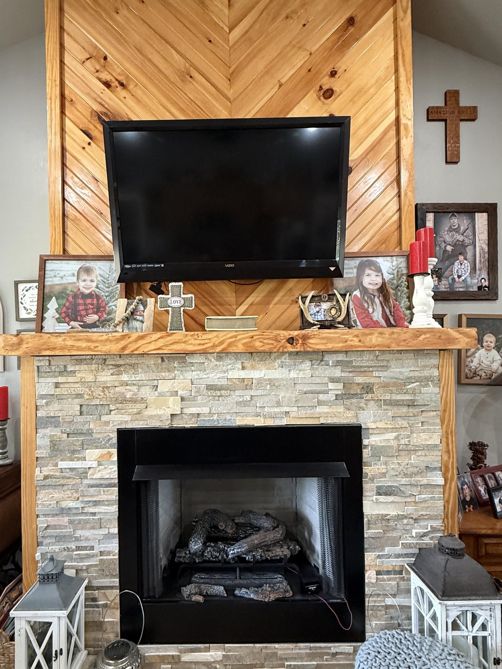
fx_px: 367
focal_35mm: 19
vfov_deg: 84.5
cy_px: 362
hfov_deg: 68.5
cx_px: 226
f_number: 2.2
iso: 400
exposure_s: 1/60
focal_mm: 2.22
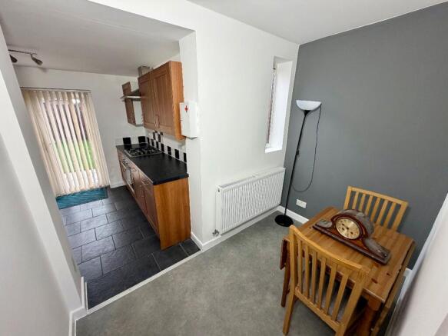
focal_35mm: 14
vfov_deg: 85.7
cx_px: 224
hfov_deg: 102.1
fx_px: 181
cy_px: 168
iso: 125
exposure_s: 1/96
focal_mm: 2.22
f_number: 2.2
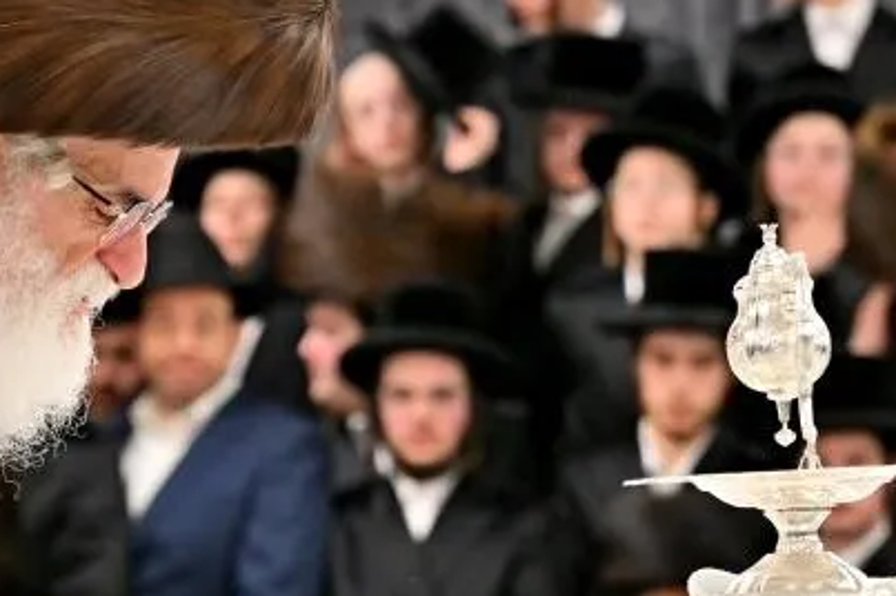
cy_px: 291
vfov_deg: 3.6
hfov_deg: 5.4
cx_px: 280
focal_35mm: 384
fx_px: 9549
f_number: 4
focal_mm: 101
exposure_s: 1/200
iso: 400
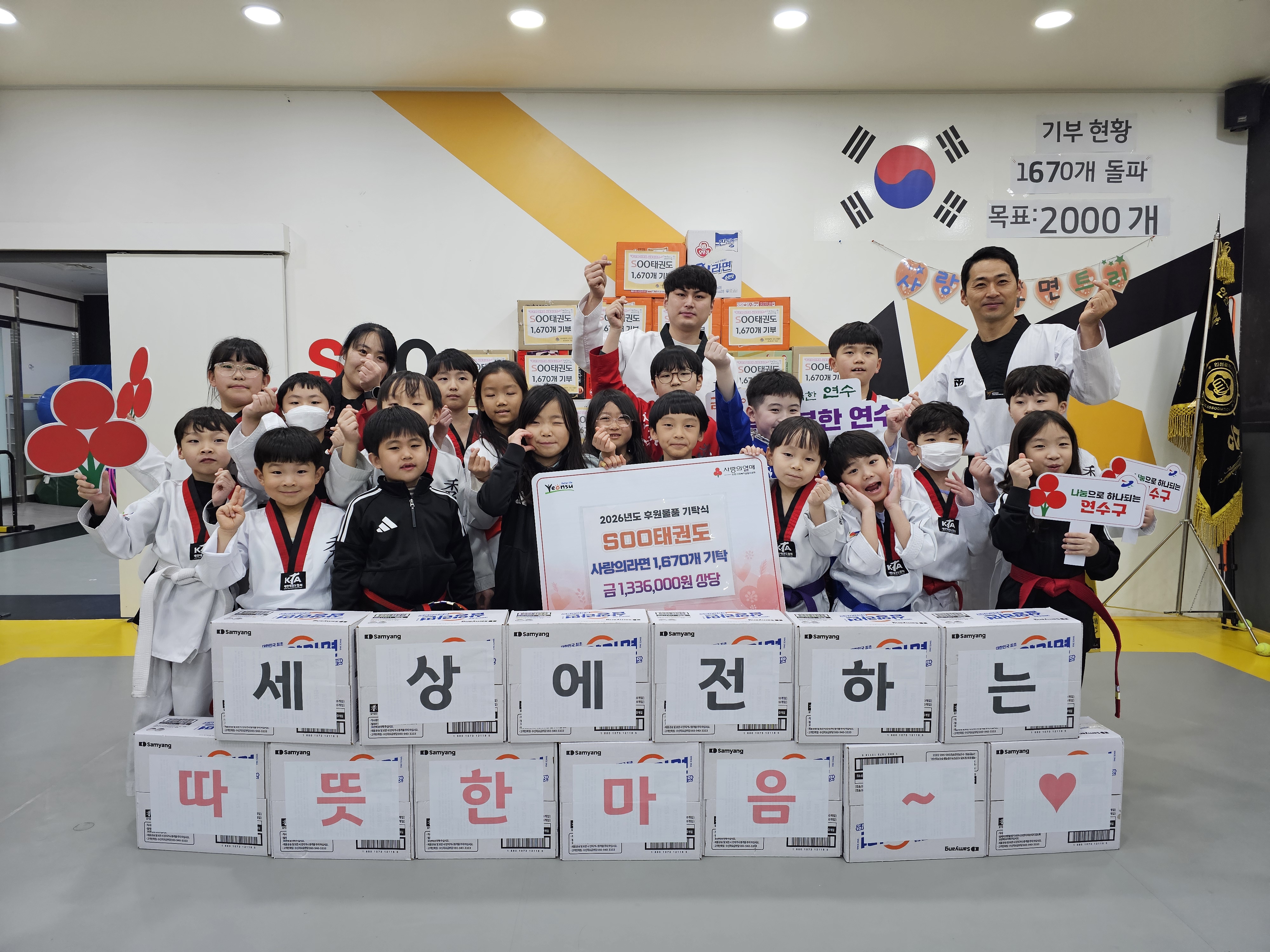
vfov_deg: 58.9
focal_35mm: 23
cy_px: 476
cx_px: 635
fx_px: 844
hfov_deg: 73.9
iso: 160
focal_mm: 6.3
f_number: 1.7
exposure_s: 1/120
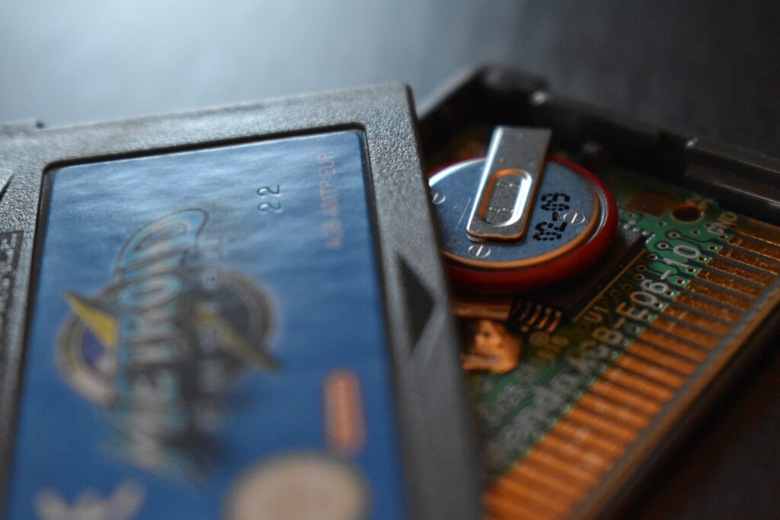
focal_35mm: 82
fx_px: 1788
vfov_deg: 16.6
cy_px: 260
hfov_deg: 24.6
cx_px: 390
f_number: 5.6
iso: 5000
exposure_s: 1/125
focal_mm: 55
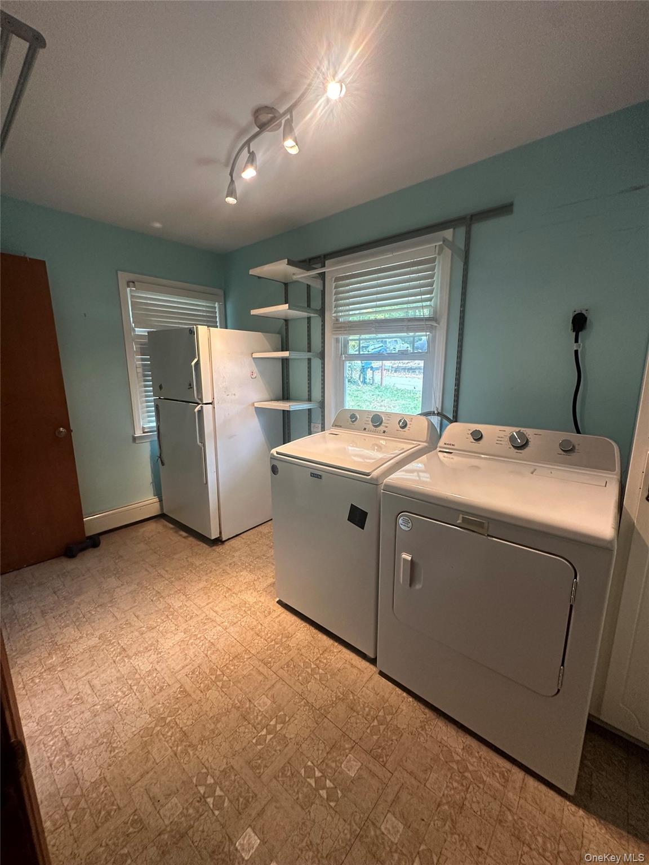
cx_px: 324
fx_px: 350
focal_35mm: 14
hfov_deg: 85.7
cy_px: 432
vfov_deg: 102.1
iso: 320
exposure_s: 1/60
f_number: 2.2
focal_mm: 2.22
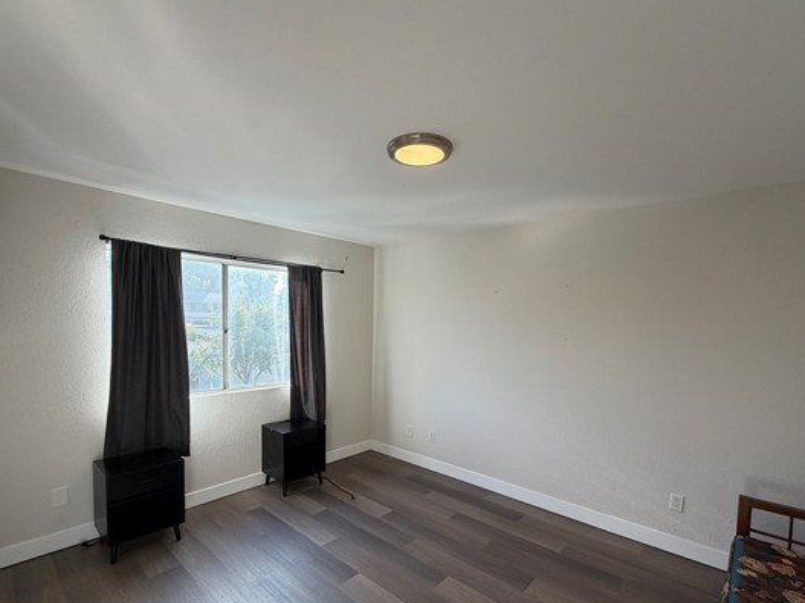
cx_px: 397
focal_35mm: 17
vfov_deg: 74.3
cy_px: 343
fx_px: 395
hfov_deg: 91.0
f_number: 2.2
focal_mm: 2.22
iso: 50
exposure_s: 1/144
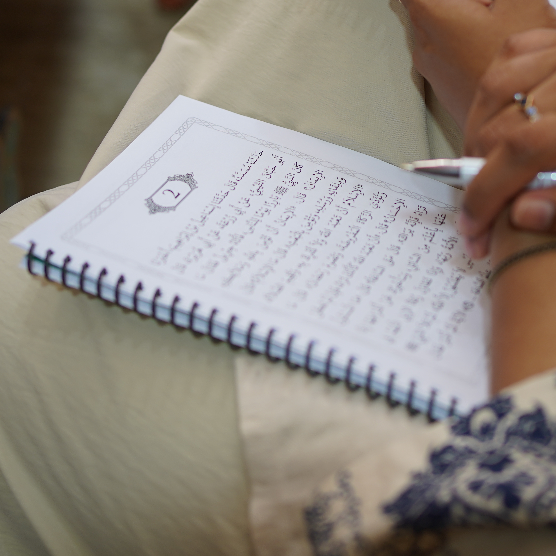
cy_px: 65
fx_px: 1436
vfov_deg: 21.5
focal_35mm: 79
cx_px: 365
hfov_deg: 21.8
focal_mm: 35
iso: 160
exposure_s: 1/50
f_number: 2.2
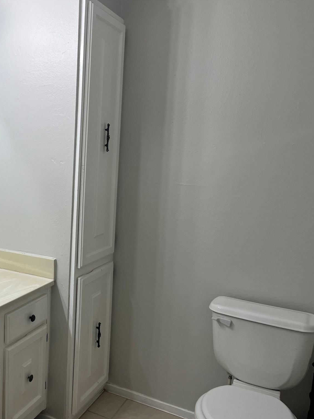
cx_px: 37
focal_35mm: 35
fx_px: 423
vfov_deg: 52.6
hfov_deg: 38.2
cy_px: 210
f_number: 1.6
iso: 32
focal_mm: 5.1
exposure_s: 1/147
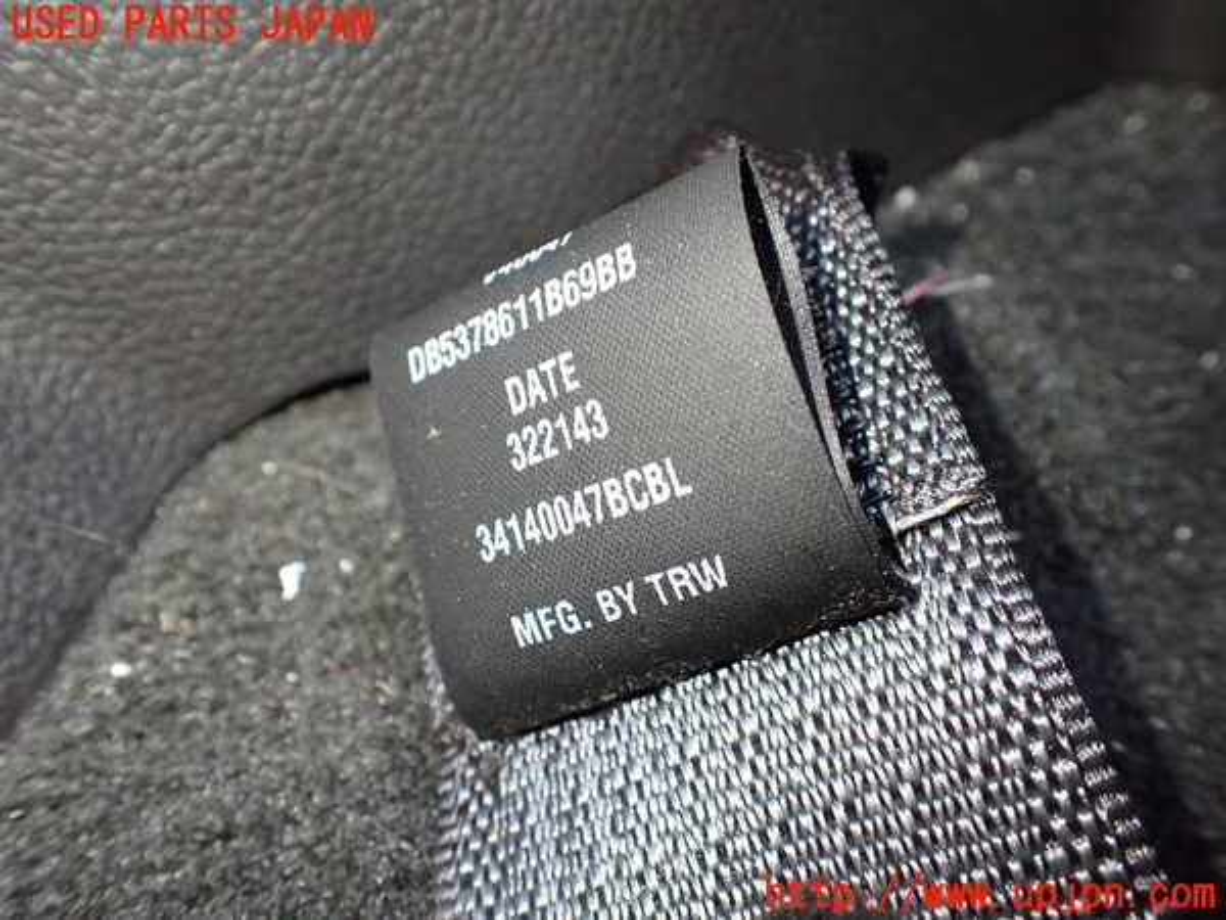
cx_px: 613
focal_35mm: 30
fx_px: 1063
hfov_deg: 60.0
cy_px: 460
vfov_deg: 46.8
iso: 800
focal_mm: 5.4
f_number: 2.3
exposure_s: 1/100
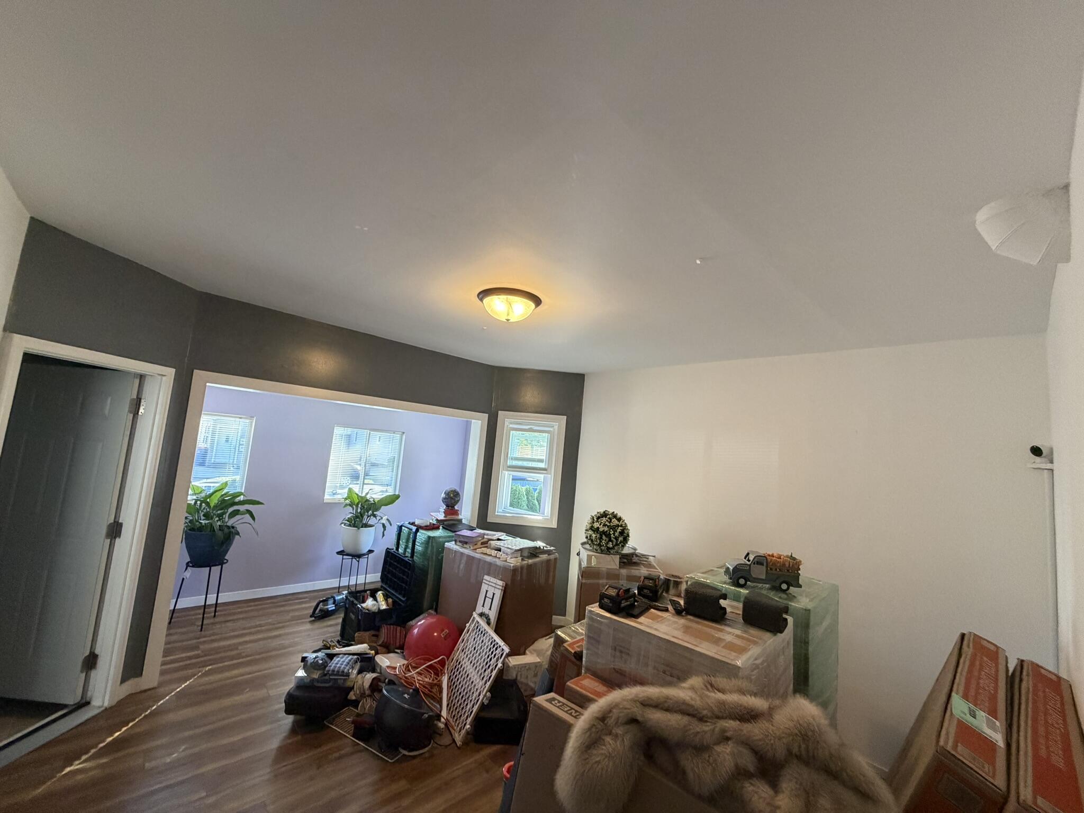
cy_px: 406
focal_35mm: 14
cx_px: 542
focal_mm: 2.22
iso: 320
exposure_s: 1/60
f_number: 2.2
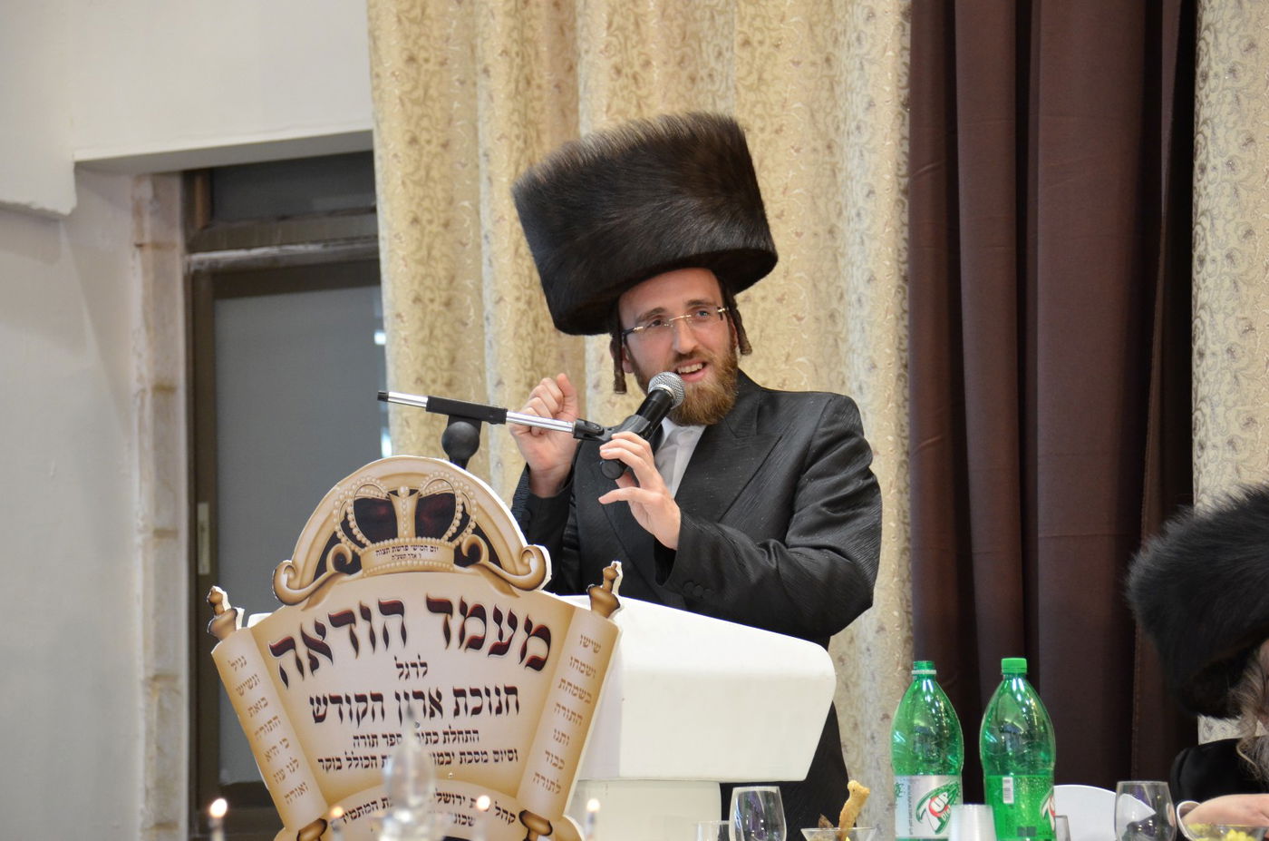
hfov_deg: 11.4
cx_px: 634
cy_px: 420
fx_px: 6331
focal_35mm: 180
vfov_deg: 7.6
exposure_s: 1/100
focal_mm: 120
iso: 1600
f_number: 5.6
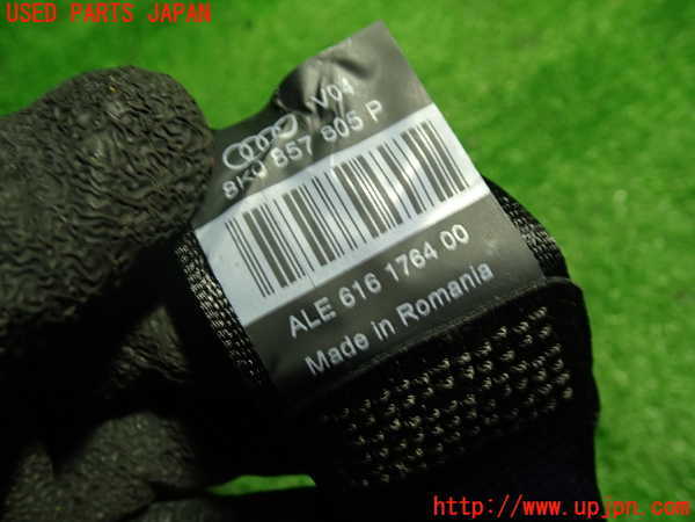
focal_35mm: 30
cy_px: 261
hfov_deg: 60.0
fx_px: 602
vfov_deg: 46.8
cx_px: 348
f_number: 2.3
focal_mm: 5.4
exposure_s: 1/30
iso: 250
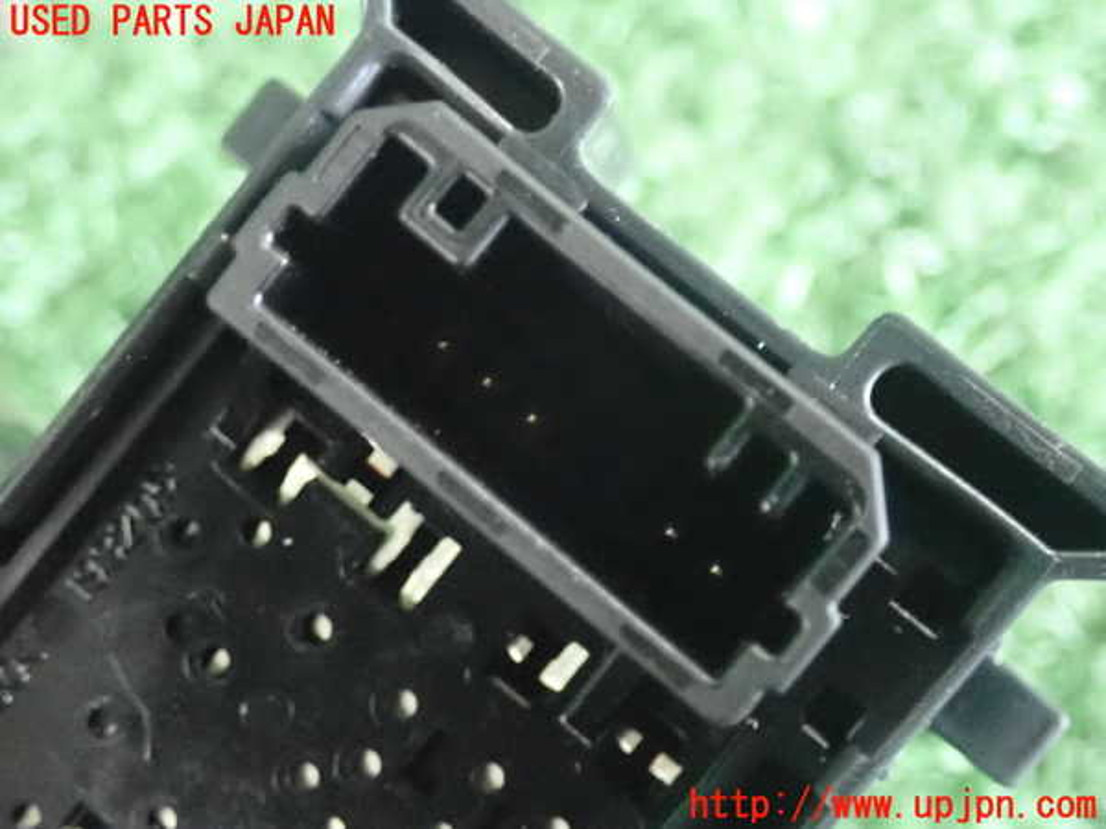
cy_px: 414
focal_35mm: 65
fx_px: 2077
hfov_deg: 29.8
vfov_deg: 22.6
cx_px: 553
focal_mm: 11.78
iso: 6400
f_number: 3.8
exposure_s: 1/50
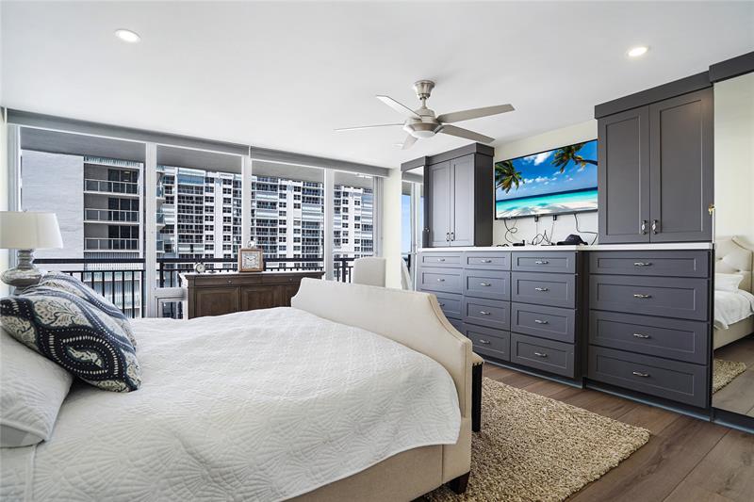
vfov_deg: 73.7
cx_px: 377
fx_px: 335
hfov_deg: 96.7
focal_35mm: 16
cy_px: 251
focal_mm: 16
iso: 200
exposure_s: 1/200
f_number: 5
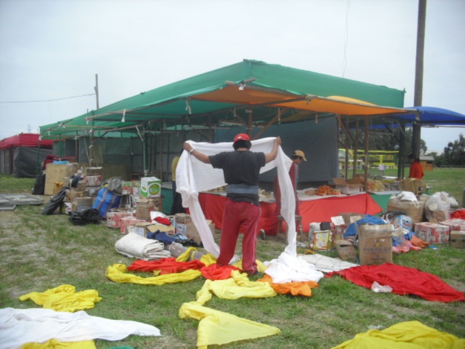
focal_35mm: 36
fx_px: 484
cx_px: 232
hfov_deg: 51.4
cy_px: 174
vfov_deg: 39.7
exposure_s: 1/125
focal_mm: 6.3
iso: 64
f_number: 7.8
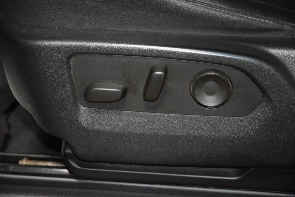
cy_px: 98
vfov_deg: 12.9
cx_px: 147
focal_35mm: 106
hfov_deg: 19.3
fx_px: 869
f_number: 4.5
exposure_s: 1/60
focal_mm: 70
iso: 2800
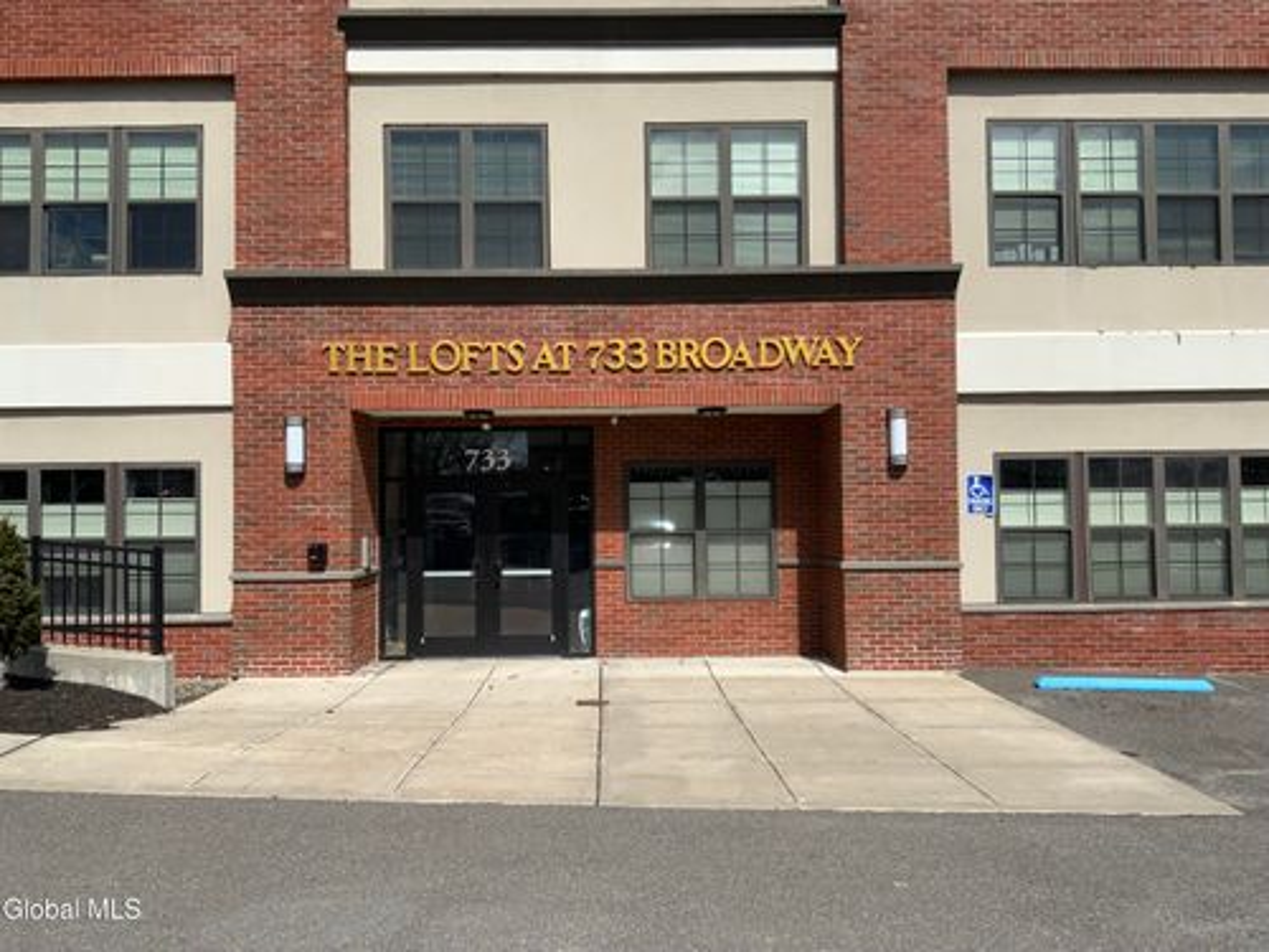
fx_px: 1063
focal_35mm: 29
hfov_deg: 61.7
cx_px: 634
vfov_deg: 48.2
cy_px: 476
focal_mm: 3
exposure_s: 1/3534
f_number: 1.8
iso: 16
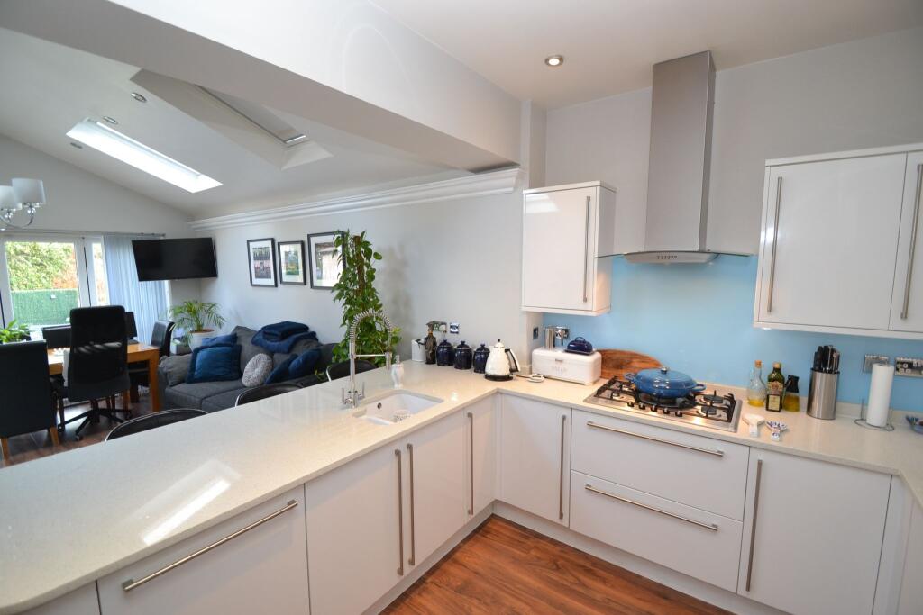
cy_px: 308
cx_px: 462
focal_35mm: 15
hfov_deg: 100.4
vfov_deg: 77.3
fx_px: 385
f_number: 3.5
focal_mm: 10
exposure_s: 1/60
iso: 560
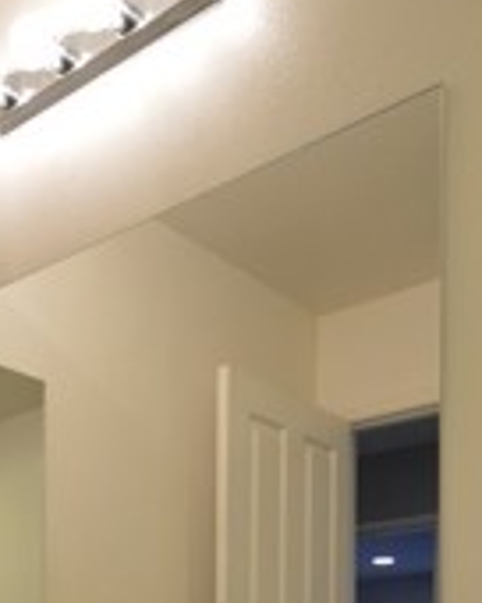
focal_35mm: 53
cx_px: 58
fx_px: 945
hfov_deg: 27.7
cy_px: 741
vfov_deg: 29.8
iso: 400
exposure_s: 1/60
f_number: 4
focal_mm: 10
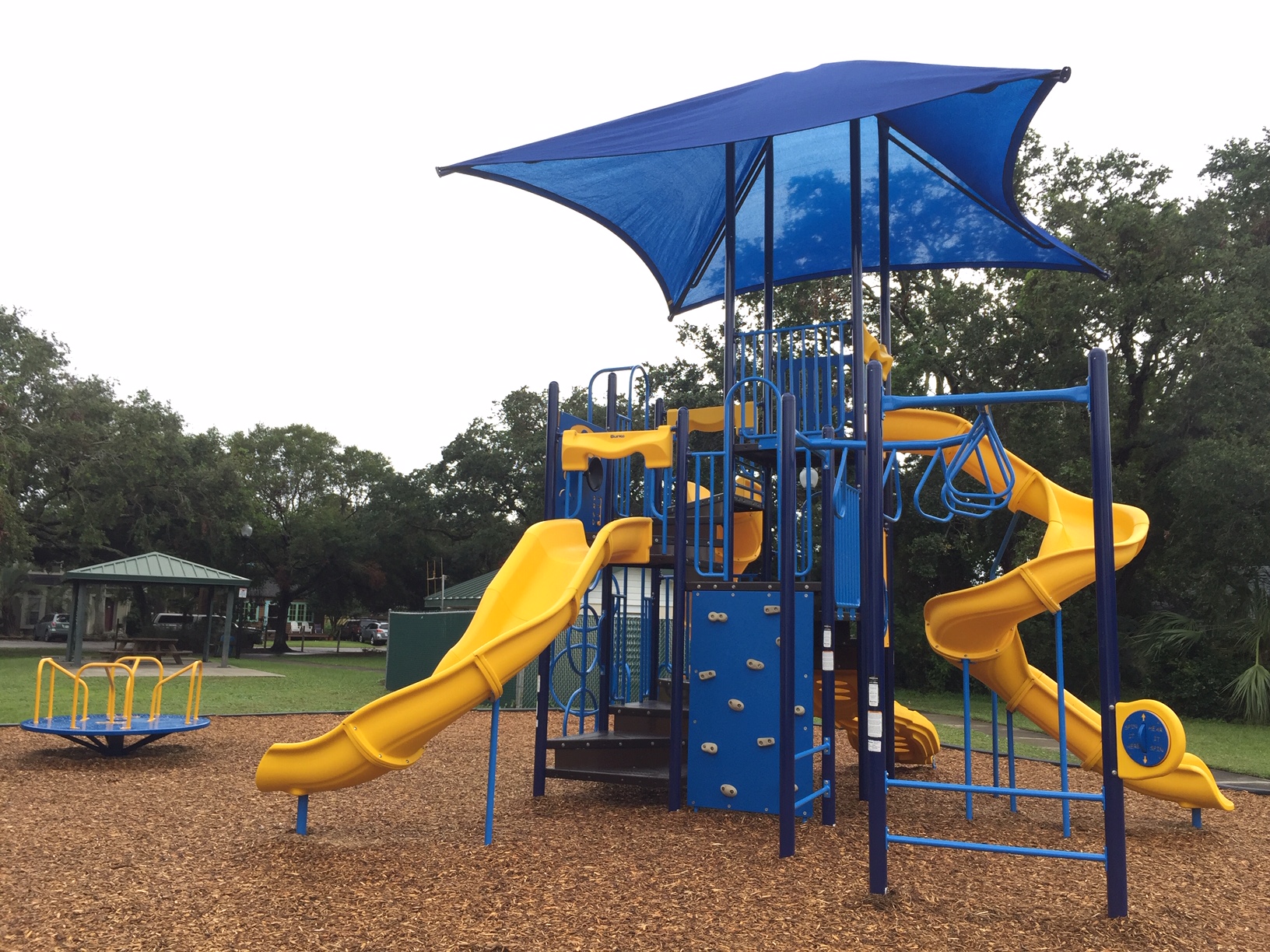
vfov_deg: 48.2
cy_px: 476
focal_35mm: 29
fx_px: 1064
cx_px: 635
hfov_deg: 61.7
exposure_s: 1/226
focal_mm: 4.15
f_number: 2.2
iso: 32
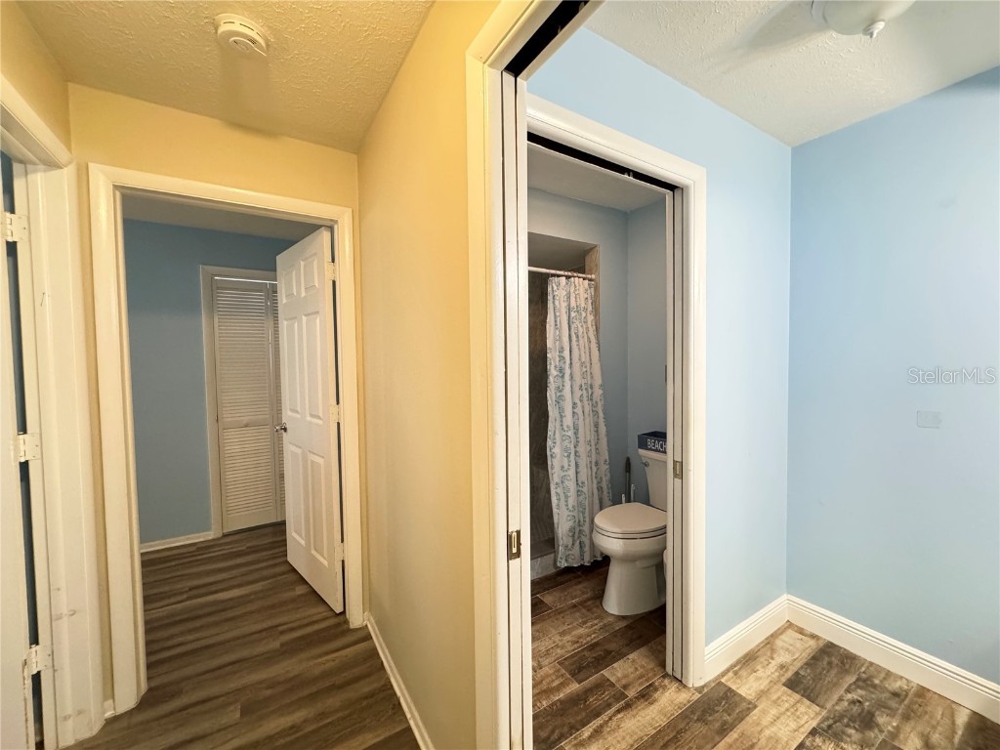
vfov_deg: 85.7
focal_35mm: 14
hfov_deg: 102.1
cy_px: 375
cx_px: 500
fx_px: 404
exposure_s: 1/60
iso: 320
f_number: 2.2
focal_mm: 2.22
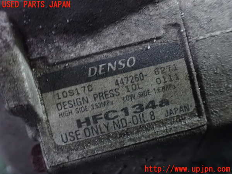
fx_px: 201
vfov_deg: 46.8
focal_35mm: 30
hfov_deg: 60.0
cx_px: 116
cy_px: 87
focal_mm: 5.4
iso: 1600
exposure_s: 1/25
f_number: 2.3
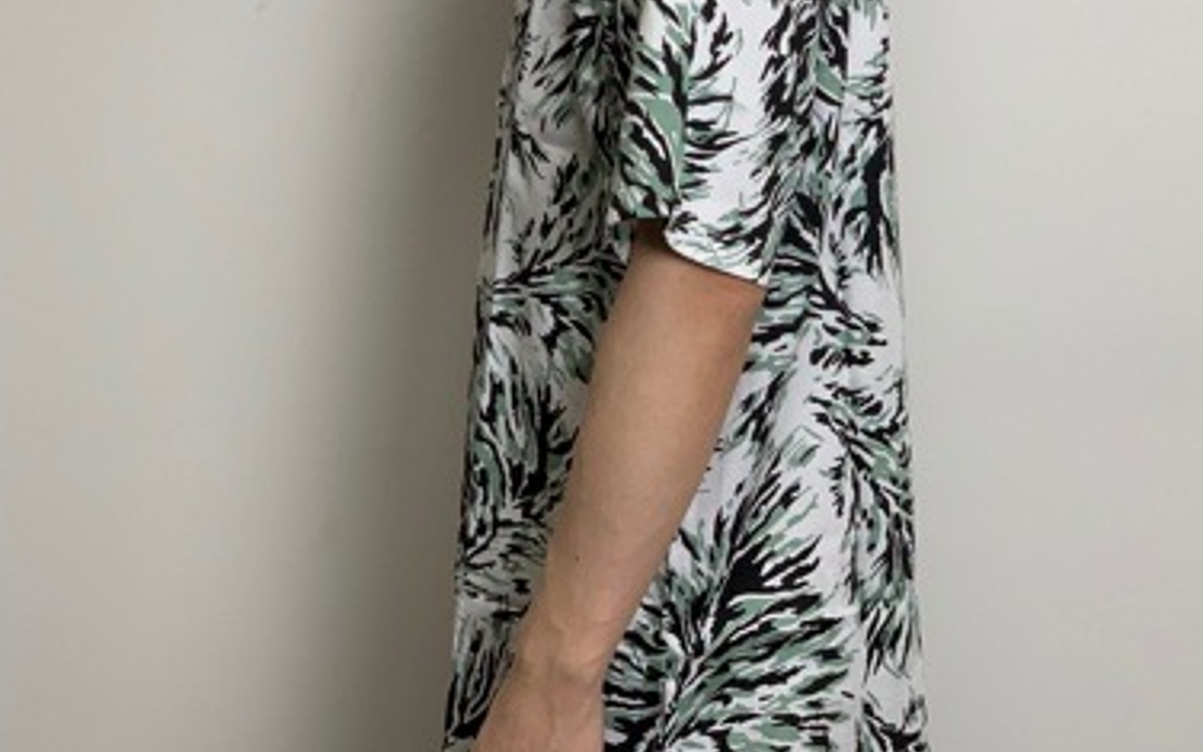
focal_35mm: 88
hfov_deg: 23.5
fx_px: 2885
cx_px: 653
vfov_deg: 14.6
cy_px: 32
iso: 80
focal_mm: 6
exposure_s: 1/120
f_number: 2.4
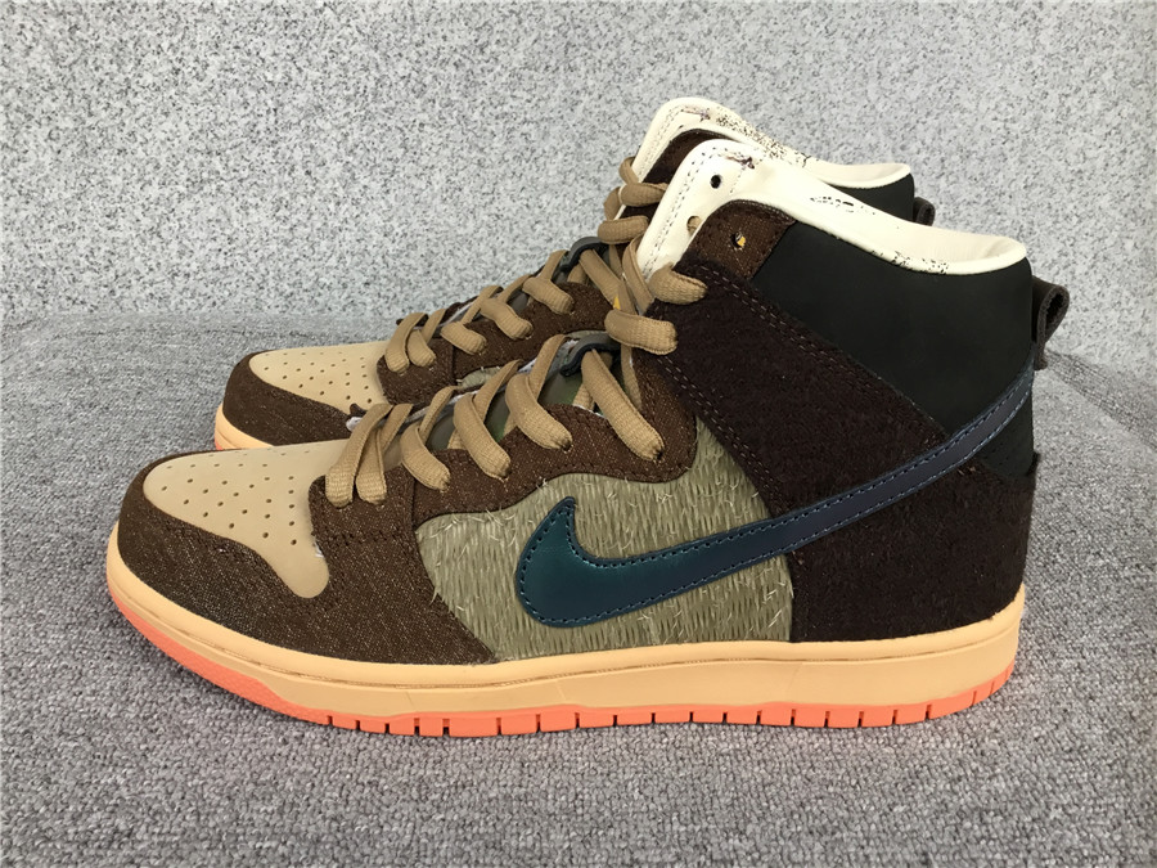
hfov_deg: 58.4
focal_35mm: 31
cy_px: 434
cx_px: 578
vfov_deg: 45.4
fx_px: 1036
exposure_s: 1/33
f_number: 2.4
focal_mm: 3.3
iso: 32
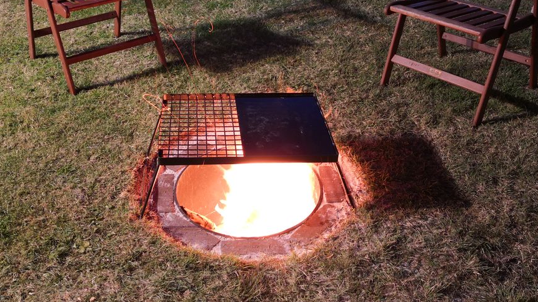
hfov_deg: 50.5
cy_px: 100
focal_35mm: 40
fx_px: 571
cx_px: 252
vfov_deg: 29.5
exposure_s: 2
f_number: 1.6
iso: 50
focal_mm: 3.95
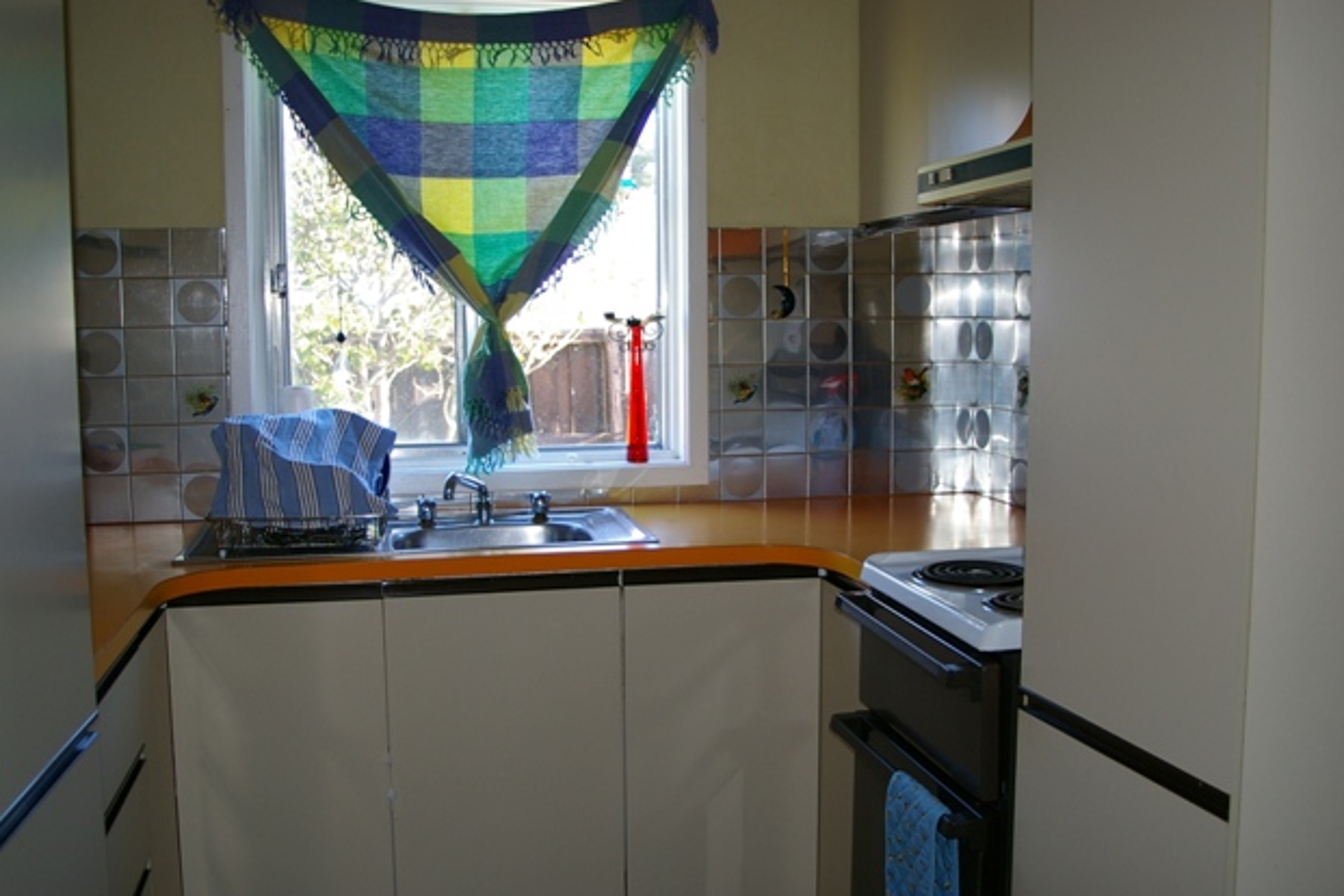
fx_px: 1326
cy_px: 454
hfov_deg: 53.8
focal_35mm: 36
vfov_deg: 37.3
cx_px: 662
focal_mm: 23
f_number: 4
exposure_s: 1/45
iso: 200
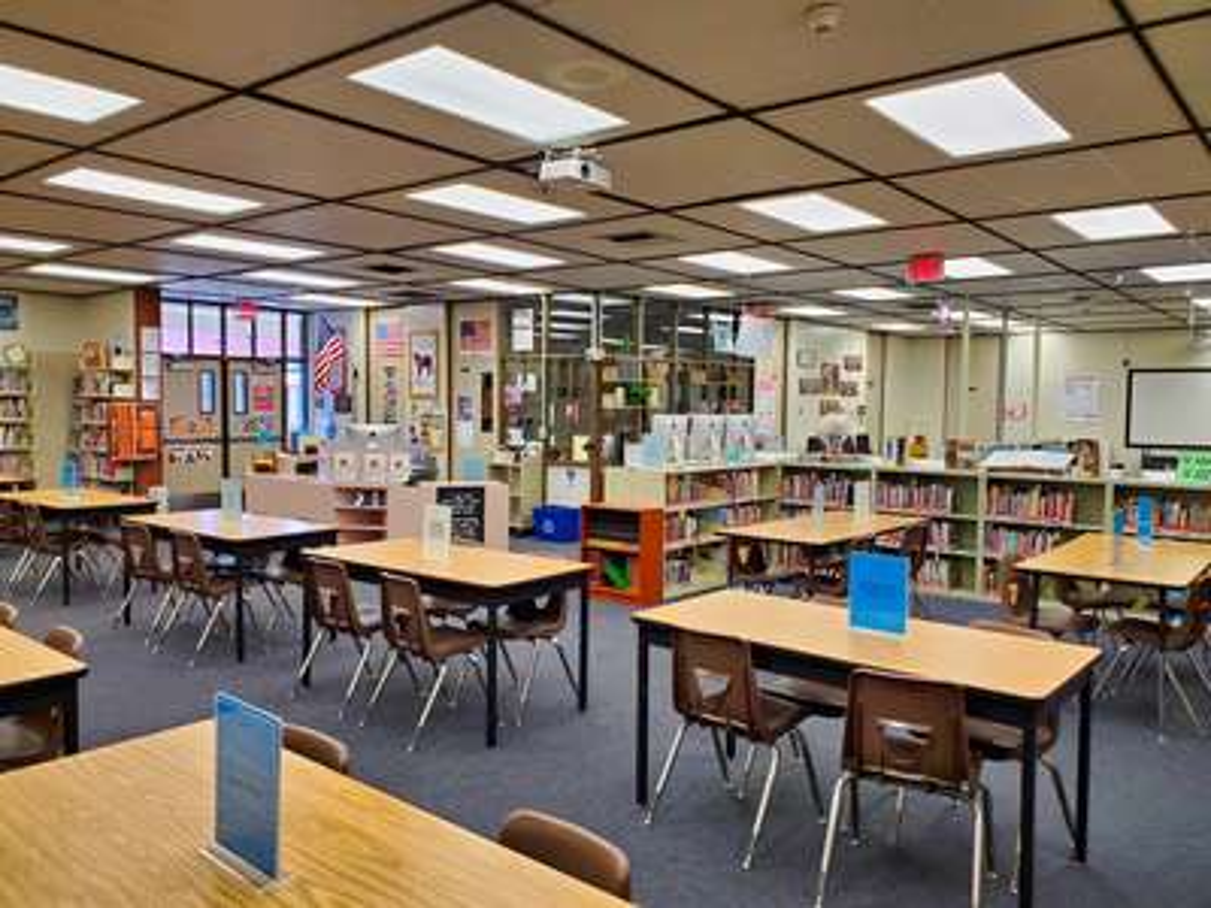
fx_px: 910
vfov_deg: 53.1
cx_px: 606
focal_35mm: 26
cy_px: 454
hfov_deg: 67.3
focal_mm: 4.3
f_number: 2.4
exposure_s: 1/39
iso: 200
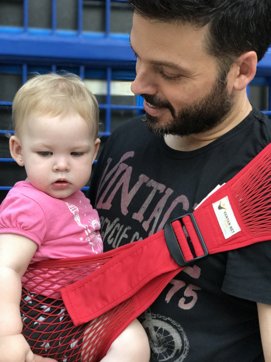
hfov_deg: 25.7
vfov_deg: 33.8
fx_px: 595
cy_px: 181
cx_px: 136
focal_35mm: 57
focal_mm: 6.6
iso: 200
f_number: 2.8
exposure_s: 1/50
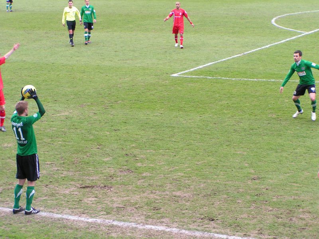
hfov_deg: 18.2
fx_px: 995
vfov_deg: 13.7
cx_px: 160
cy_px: 120
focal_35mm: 108
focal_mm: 16.6
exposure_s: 1/100
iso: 50
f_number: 4.5
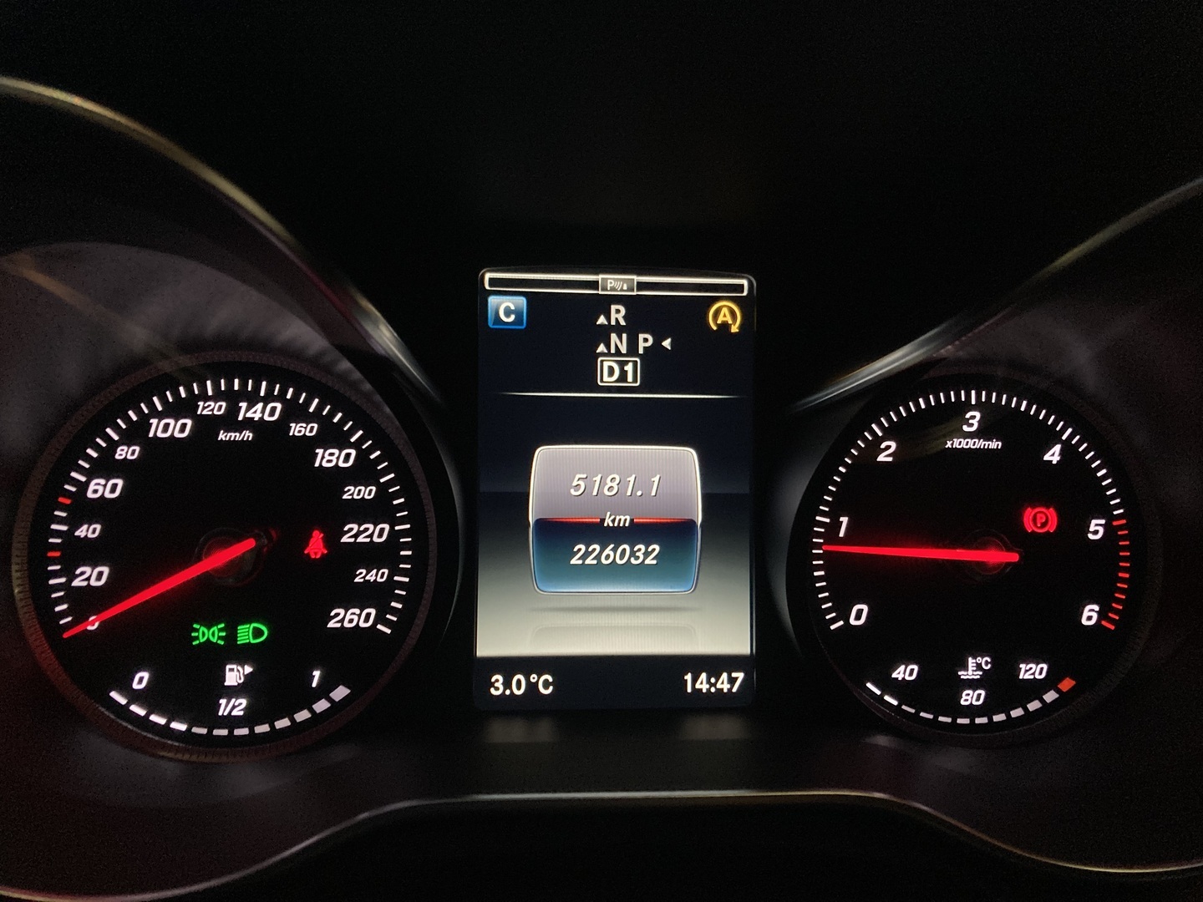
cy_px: 451
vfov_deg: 49.7
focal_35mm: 28
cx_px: 602
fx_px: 973
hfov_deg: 63.4
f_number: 1.8
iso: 200
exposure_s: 1/54
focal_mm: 3.99
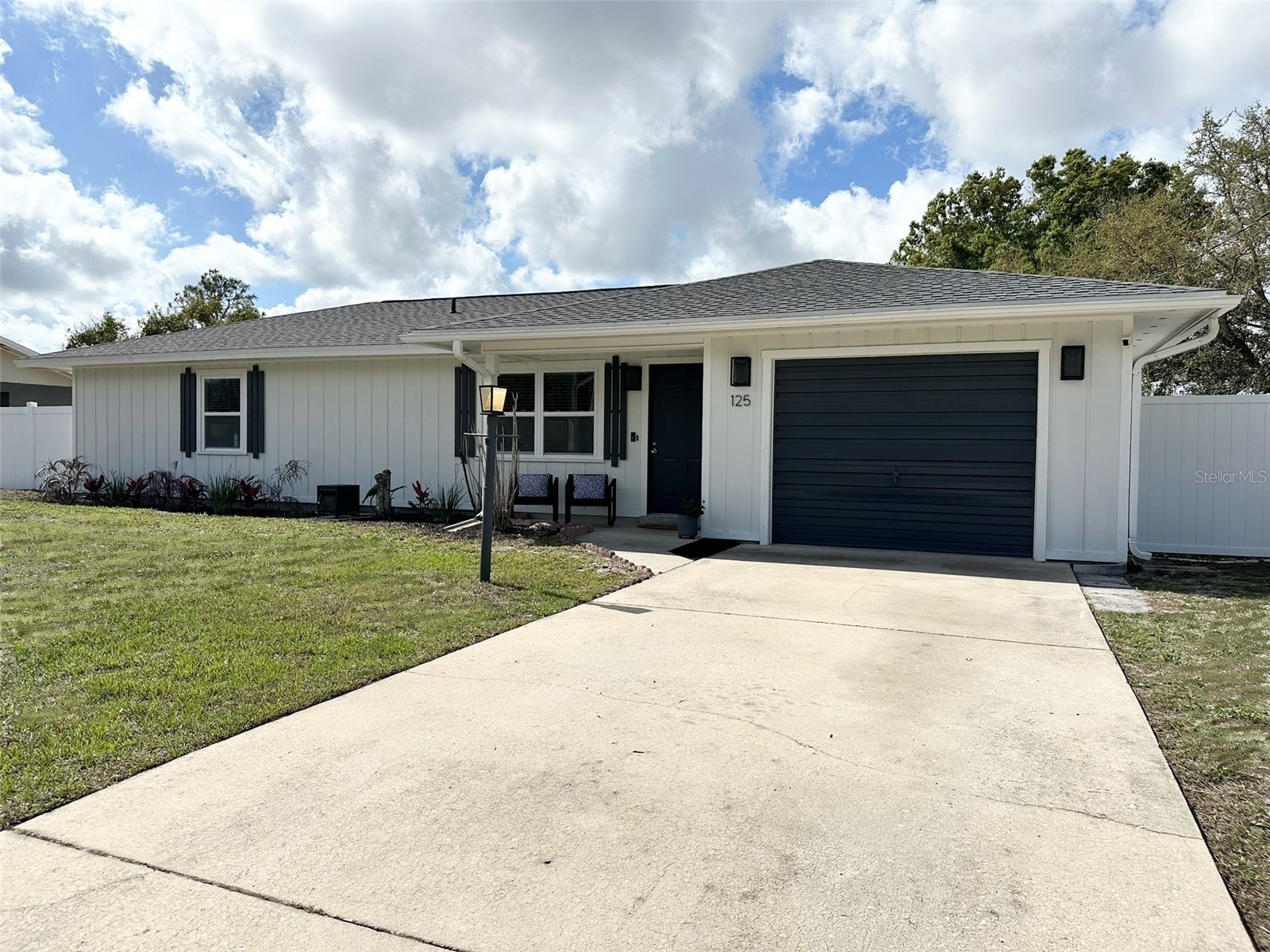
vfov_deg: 56.8
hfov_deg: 71.6
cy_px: 476
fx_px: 881
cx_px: 635
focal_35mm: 24
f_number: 1.78
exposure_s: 1/10753
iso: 80
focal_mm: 6.86
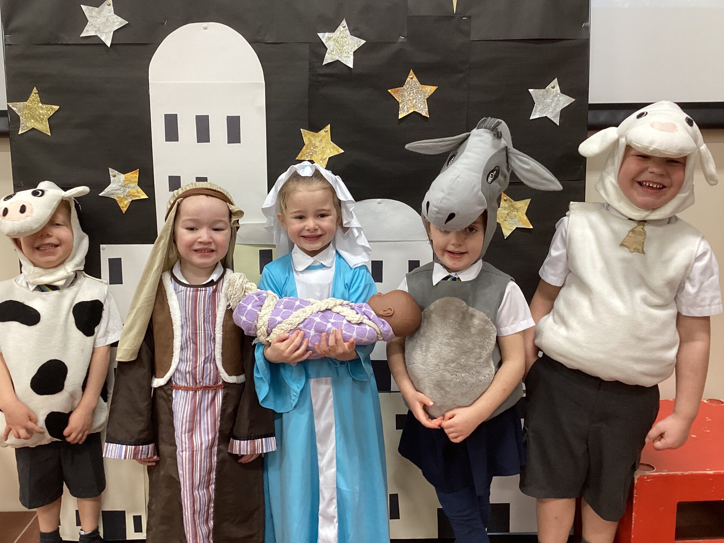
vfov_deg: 42.9
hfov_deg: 55.3
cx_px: 339
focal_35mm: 33
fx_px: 690
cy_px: 258
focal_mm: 3.3
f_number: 2.4
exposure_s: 1/50
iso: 80
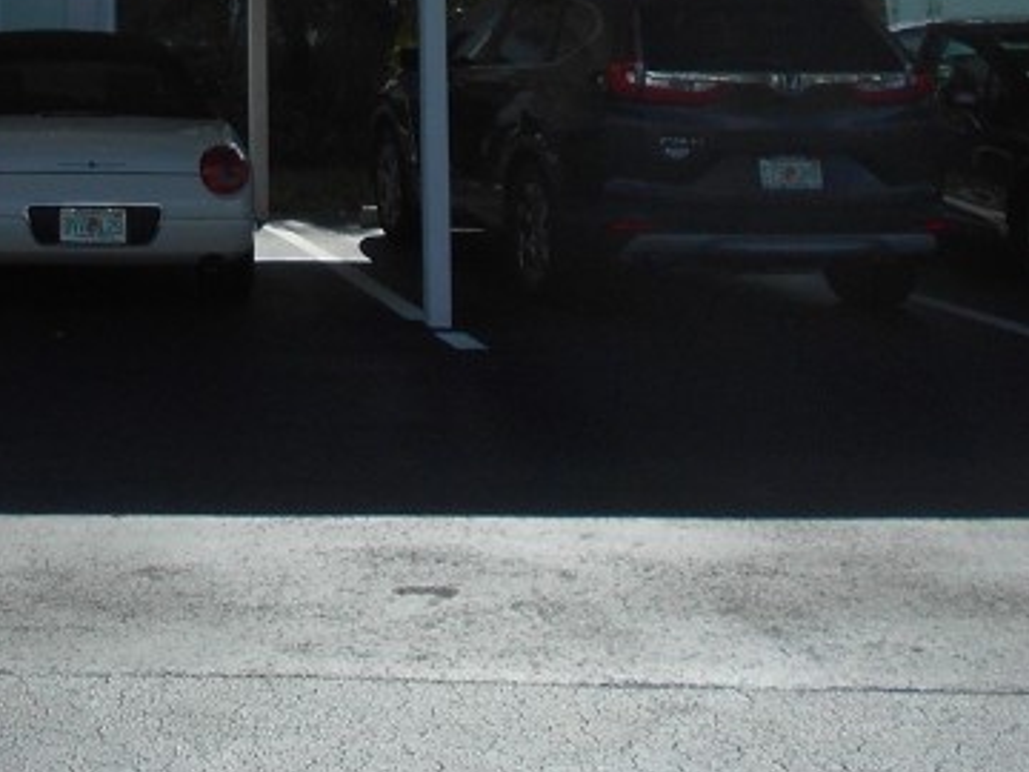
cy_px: -229
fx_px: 2200
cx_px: -172
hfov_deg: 24.2
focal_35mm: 74
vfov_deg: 18.5
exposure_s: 1/2000
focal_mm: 4.6
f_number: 3.2
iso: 80
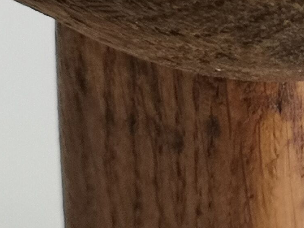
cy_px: -284
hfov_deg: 8.7
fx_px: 1959
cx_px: 386
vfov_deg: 6.4
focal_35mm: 223
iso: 64
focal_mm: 3.95
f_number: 1.8
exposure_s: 1/100
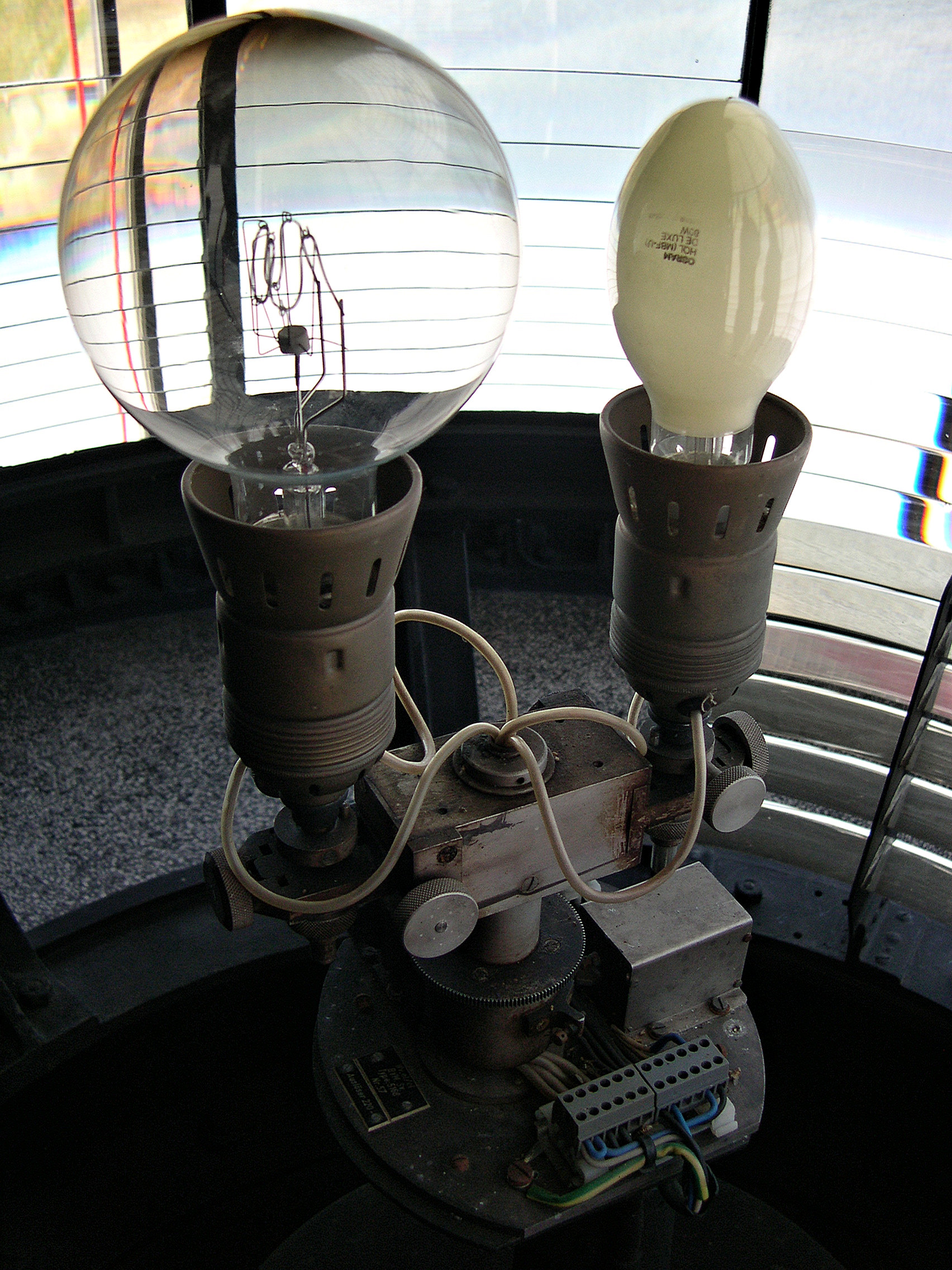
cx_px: 476
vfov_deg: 49.0
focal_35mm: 38
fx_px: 1393
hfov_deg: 37.7
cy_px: 635
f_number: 2.8
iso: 100
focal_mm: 8
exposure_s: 1/271
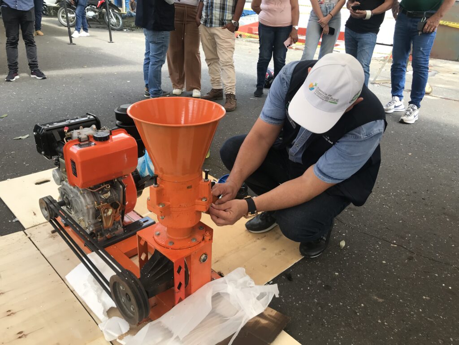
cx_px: 230
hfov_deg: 63.4
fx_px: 371
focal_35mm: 28
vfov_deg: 49.7
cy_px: 172
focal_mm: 3.99
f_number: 1.8
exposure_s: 1/257
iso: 20
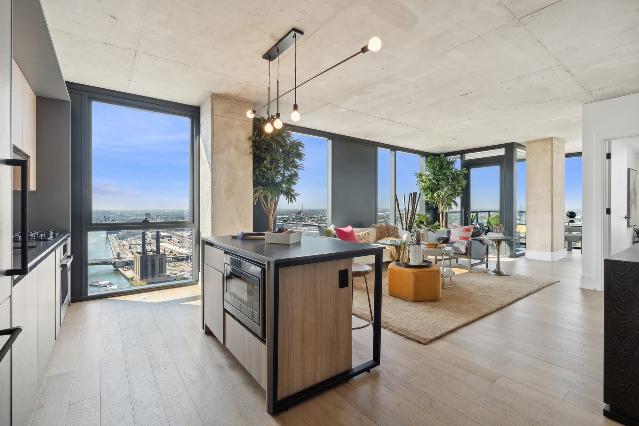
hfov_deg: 96.7
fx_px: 284
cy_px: 213
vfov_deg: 73.7
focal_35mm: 16
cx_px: 320
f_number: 8
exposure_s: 1/160
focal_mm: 16
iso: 320
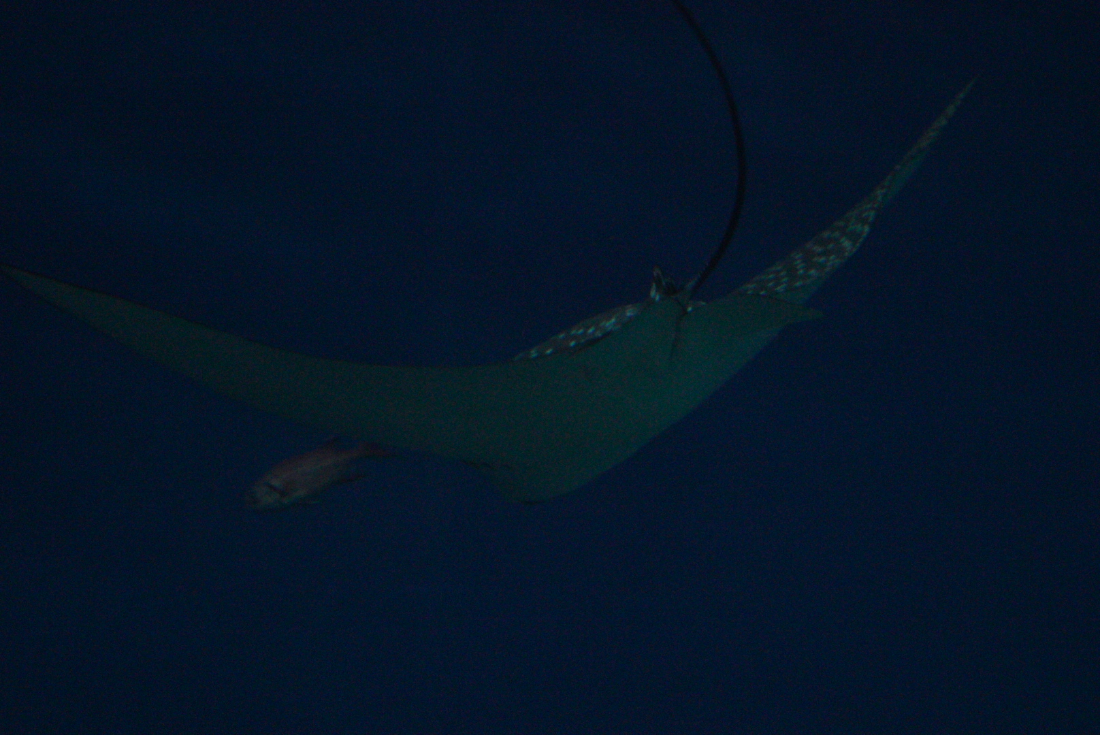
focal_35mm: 135
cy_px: 368
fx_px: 4128
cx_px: 550
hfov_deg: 15.2
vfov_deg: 10.2
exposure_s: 1/160
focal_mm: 90
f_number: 3.2
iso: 8000
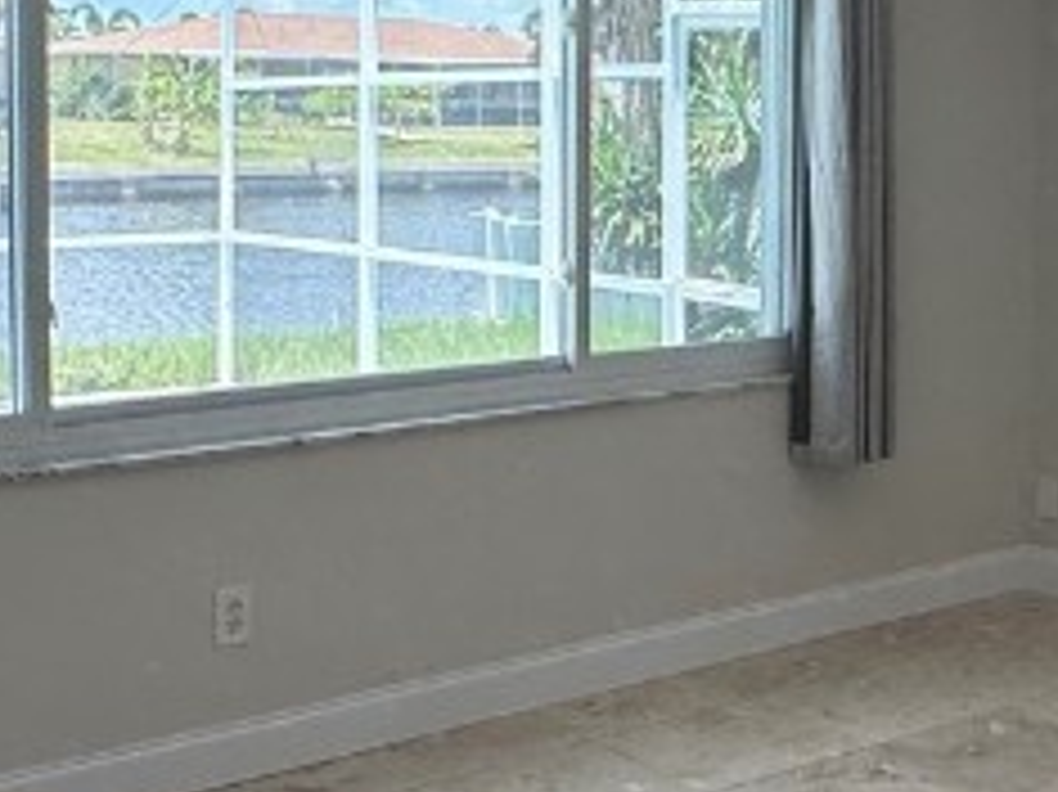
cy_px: 194
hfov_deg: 30.4
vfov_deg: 23.7
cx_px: 932
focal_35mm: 61
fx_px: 1863
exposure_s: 1/164
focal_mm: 2.22
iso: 40
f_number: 2.2
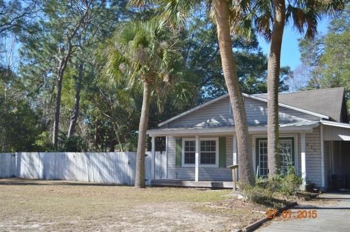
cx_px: 175
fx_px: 378
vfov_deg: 34.0
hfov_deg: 49.7
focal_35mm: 39
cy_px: 116
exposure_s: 1/800
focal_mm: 26
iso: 200
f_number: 4.2
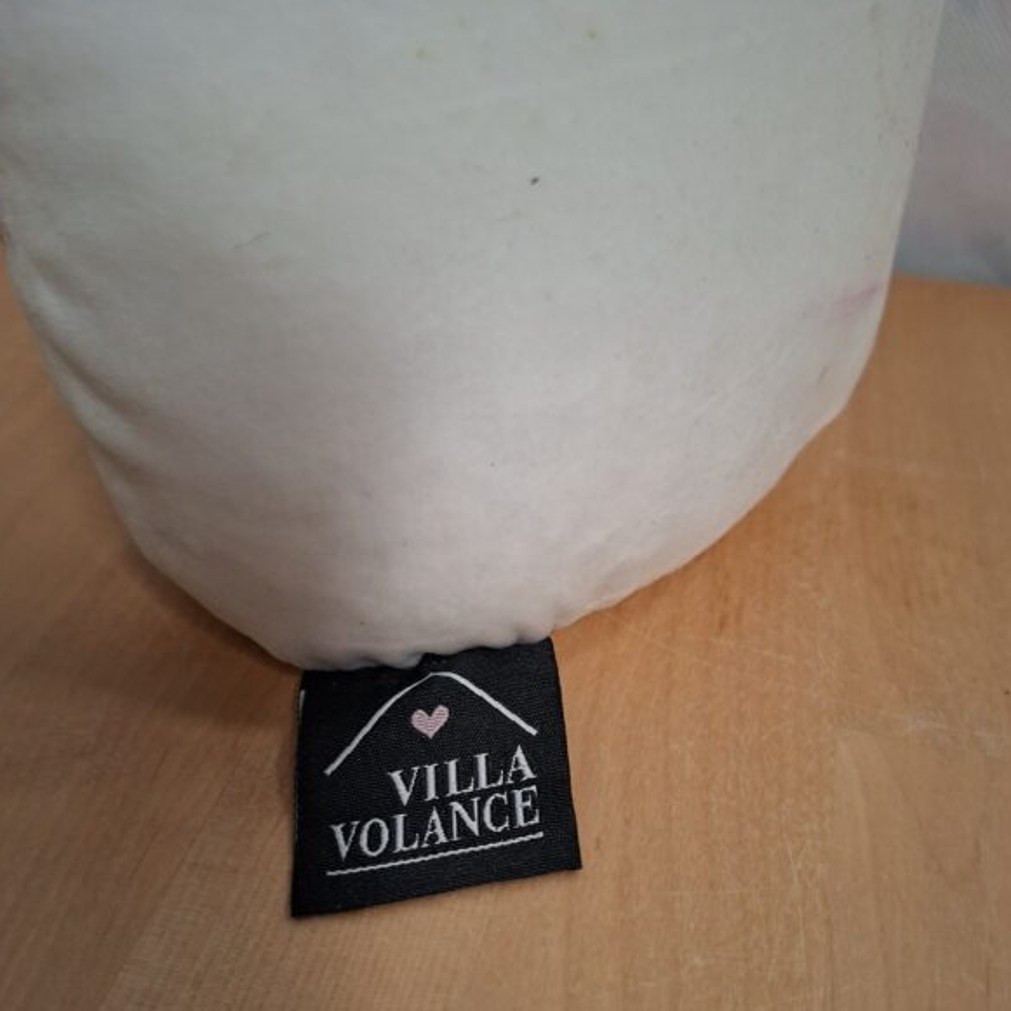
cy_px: 597
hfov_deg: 57.3
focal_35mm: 28
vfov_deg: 56.9
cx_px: 506
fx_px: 925
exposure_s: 1/60
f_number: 1.8
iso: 250
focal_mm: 5.54
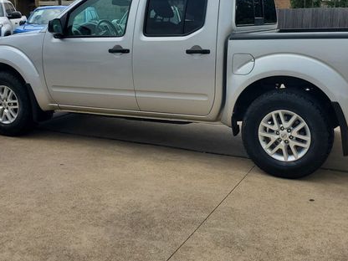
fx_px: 402
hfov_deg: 46.6
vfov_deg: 35.6
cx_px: 207
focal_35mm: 40
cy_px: 86
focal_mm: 4.3
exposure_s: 1/1446
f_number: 2.4
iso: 50
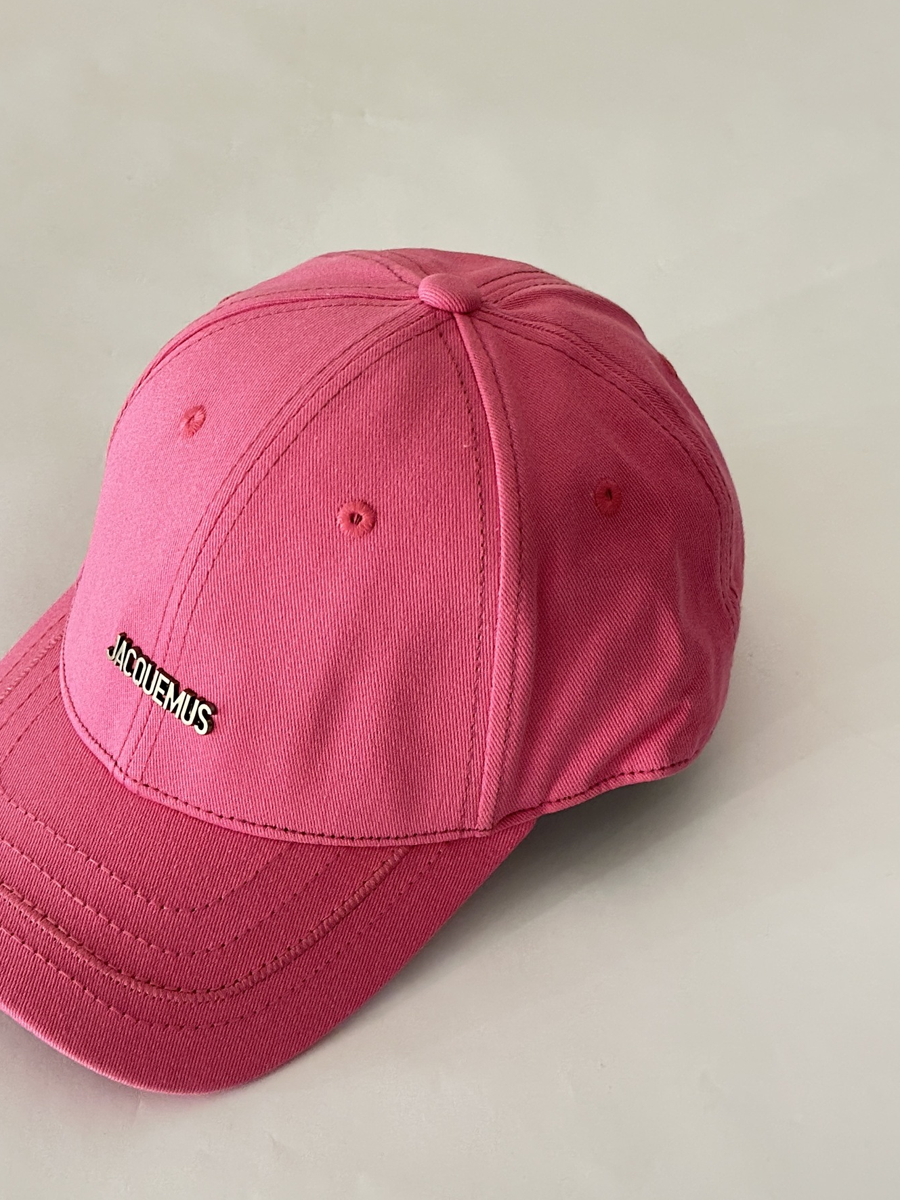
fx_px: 2253
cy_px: 662
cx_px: 336
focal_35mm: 65
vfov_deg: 29.8
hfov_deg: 22.5
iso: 1250
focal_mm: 6.86
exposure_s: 1/15
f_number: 1.78
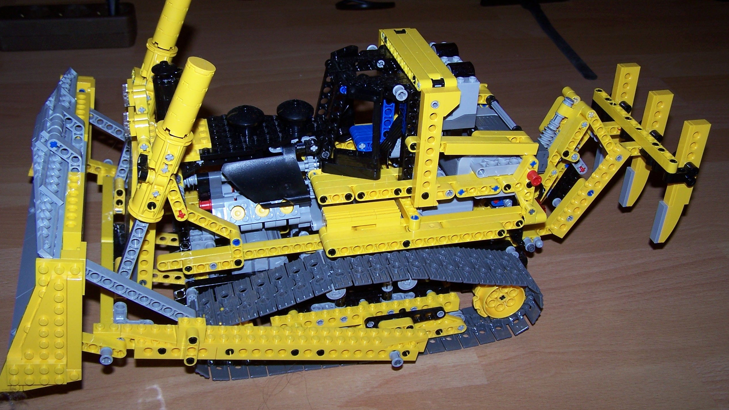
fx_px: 812
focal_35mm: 42
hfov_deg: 48.4
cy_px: 216
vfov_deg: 28.3
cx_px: 361
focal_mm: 6.3
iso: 80
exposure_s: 1/60
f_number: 2.8
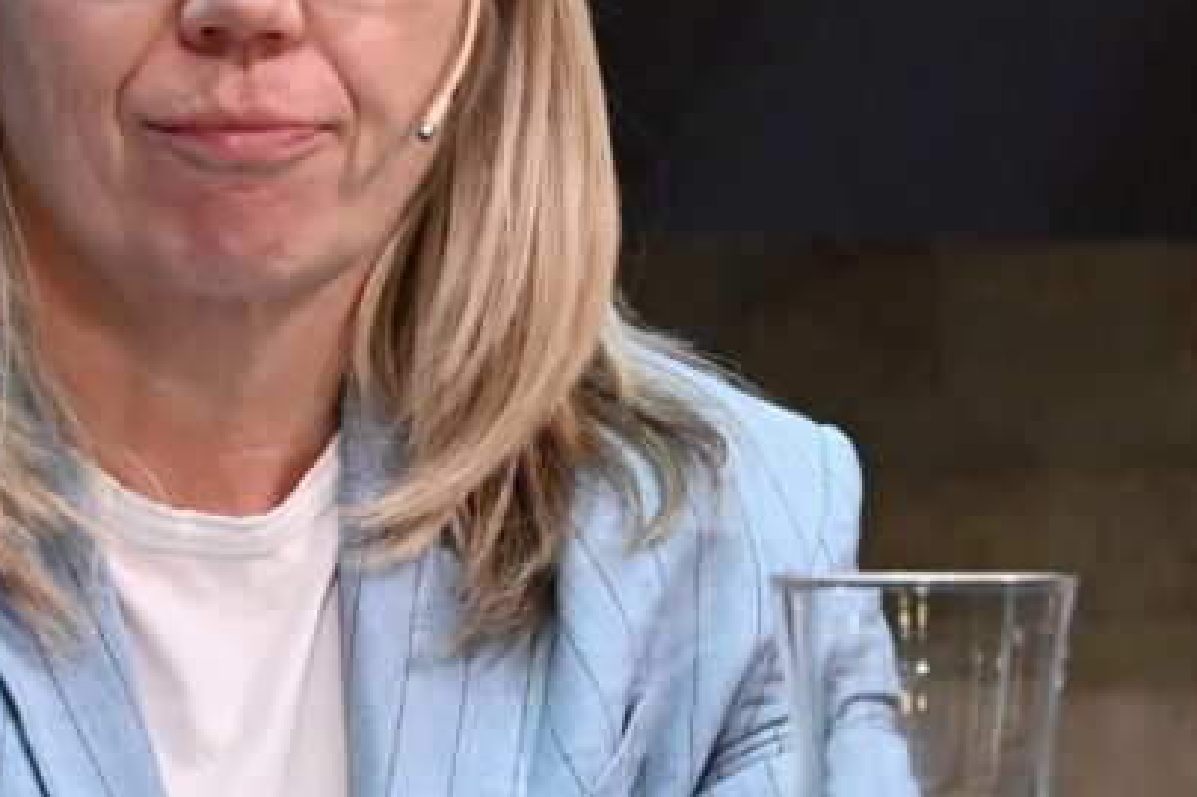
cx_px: 302
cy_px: 388
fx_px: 16451
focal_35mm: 495
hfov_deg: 4.2
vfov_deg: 2.8
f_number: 6.3
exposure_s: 1/125
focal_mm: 200
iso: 3600
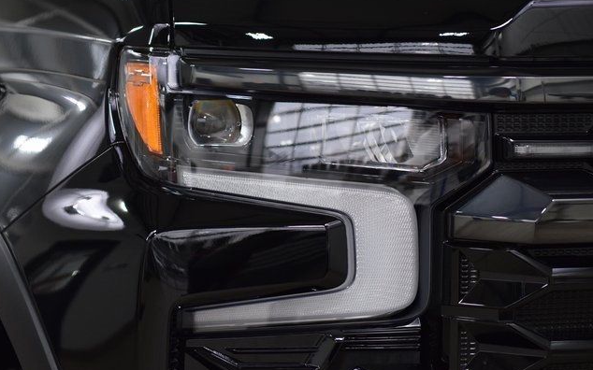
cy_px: 193
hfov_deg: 19.3
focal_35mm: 108
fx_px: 1745
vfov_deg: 12.1
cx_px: 295
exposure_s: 1/125
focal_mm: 70
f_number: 3.5
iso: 1600
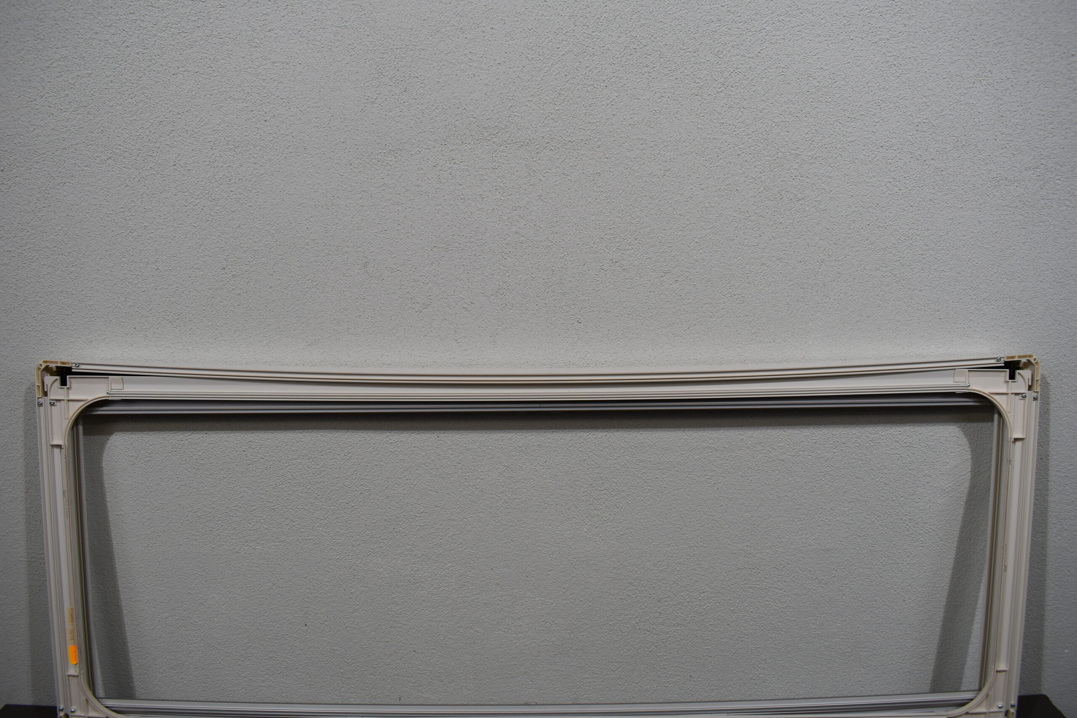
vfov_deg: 47.9
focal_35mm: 27
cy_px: 359
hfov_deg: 67.4
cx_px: 538
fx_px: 808
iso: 250
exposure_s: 1/125
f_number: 5.6
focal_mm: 18
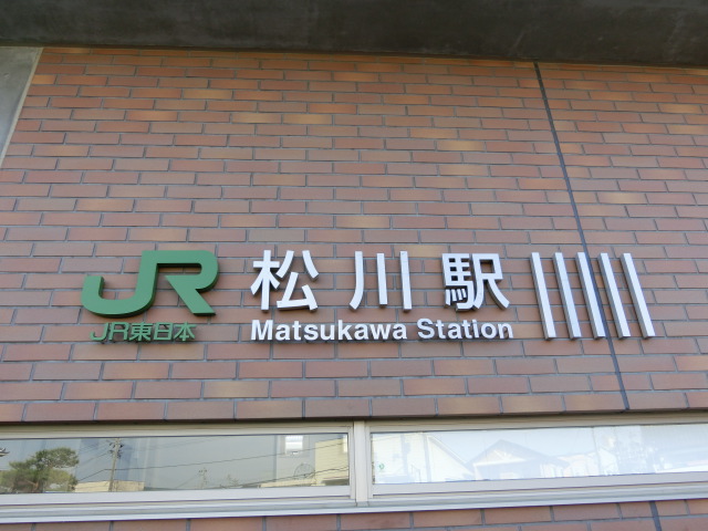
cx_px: 354
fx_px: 511
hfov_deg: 69.4
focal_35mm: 25
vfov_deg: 54.9
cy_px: 266
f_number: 3.5
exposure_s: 1/160
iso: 80
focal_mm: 4.5
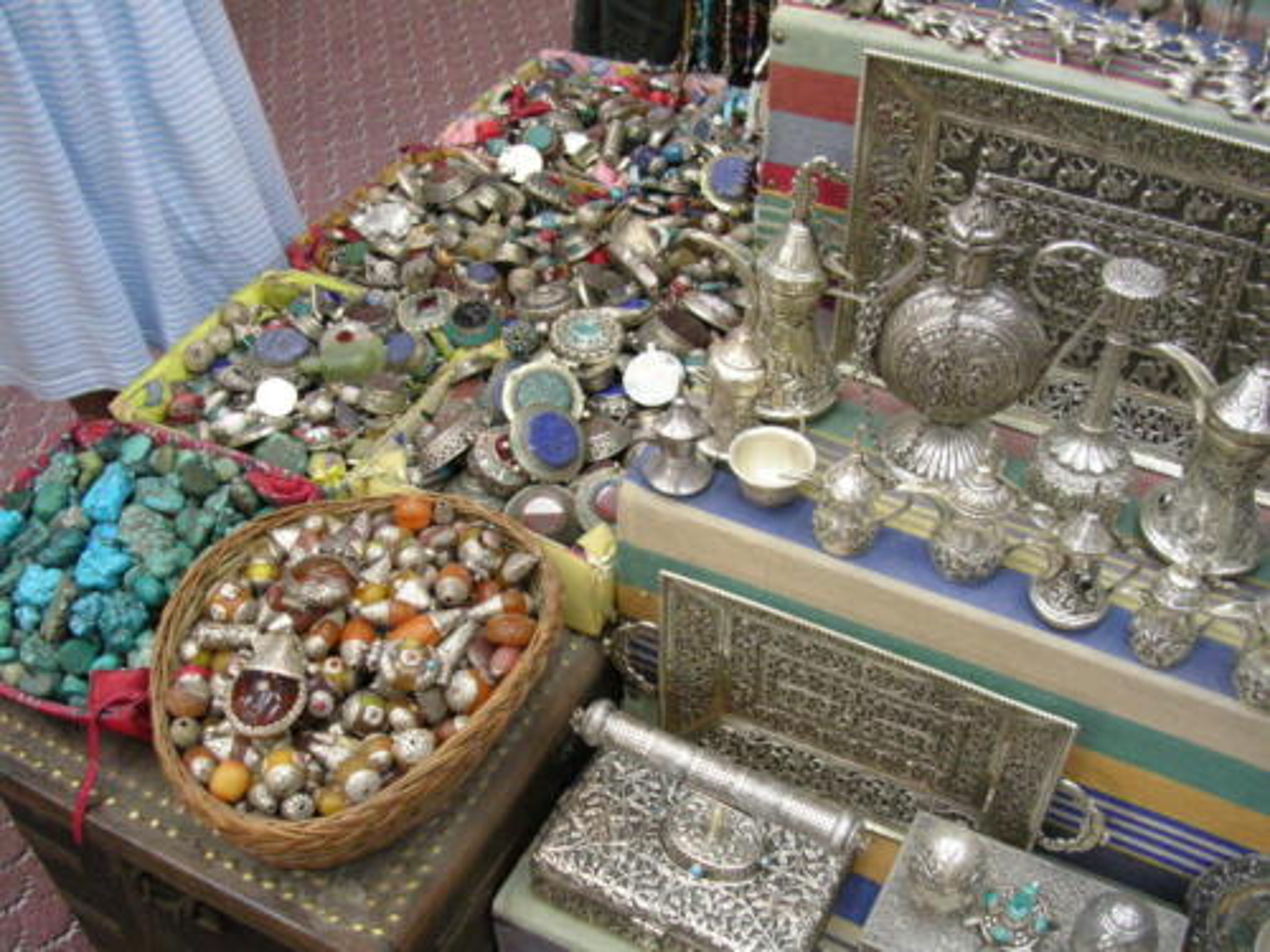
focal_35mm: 38
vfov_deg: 37.7
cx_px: 635
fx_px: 1394
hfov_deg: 49.0
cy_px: 476
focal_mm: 5.8
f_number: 2.8
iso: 183
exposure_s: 1/29.5
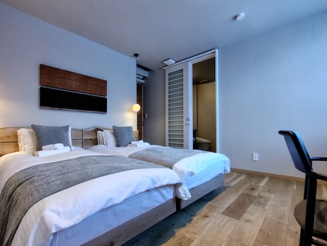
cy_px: 130
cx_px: 143
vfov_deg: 78.0
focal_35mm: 16
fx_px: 151
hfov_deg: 94.0
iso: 892
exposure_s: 1/50
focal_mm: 2.16
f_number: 2.2
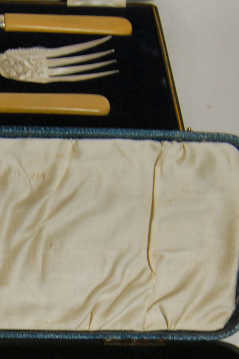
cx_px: -27
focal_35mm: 96
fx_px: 957
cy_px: 401
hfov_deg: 13.9
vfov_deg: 20.2
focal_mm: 22
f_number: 5
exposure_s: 1/100
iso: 400
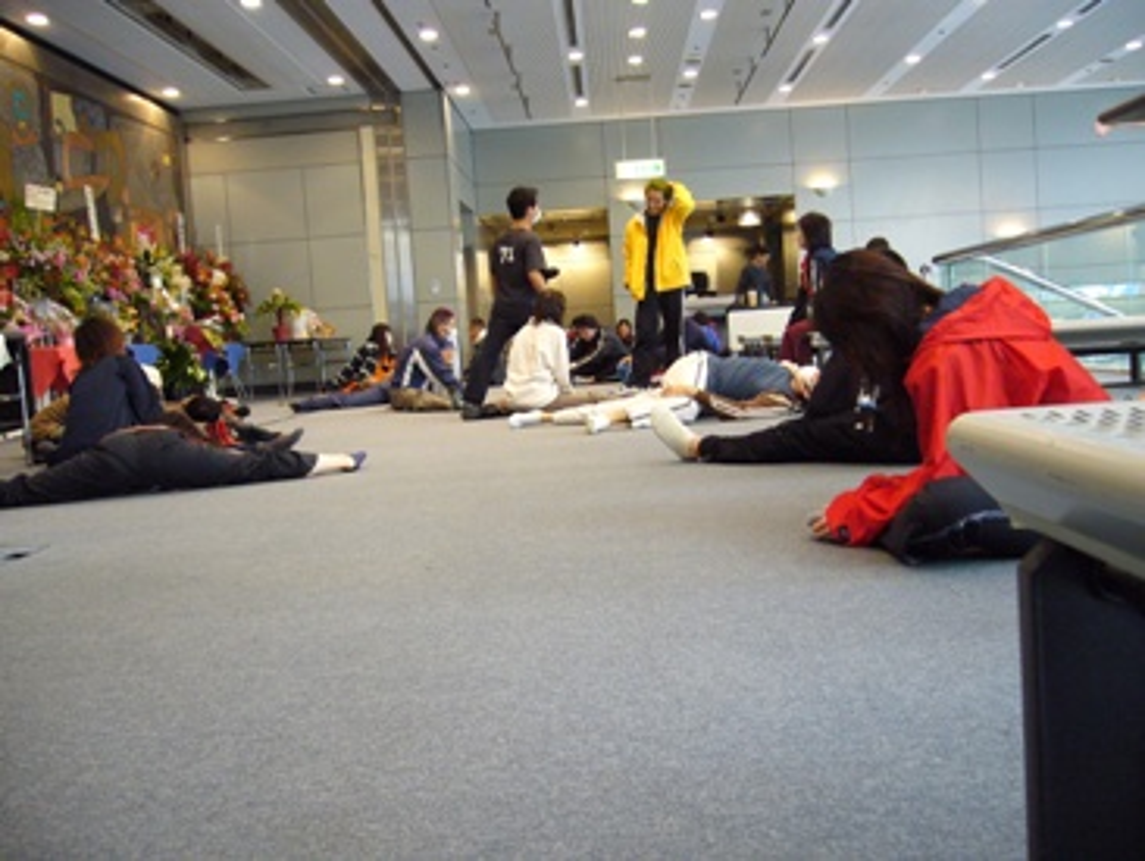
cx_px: 572
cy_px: 430
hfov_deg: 52.6
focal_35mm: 35
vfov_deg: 40.7
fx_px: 1158
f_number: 2.8
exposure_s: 1/13
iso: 200
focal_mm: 5.8
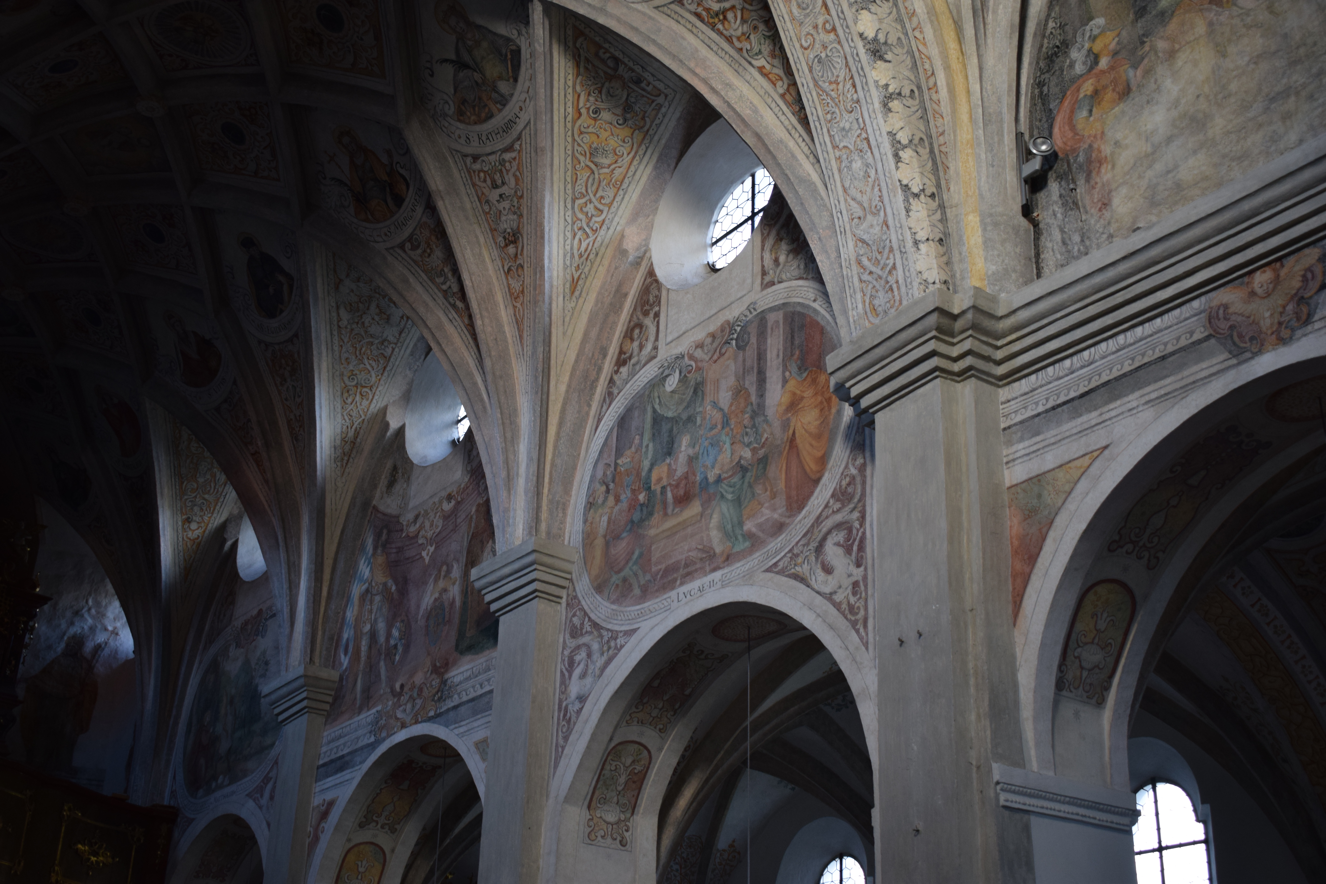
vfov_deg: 30.8
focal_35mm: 44
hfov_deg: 45.0
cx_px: 663
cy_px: 442
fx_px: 1602
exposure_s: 1/60
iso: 450
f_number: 4.2
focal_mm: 29
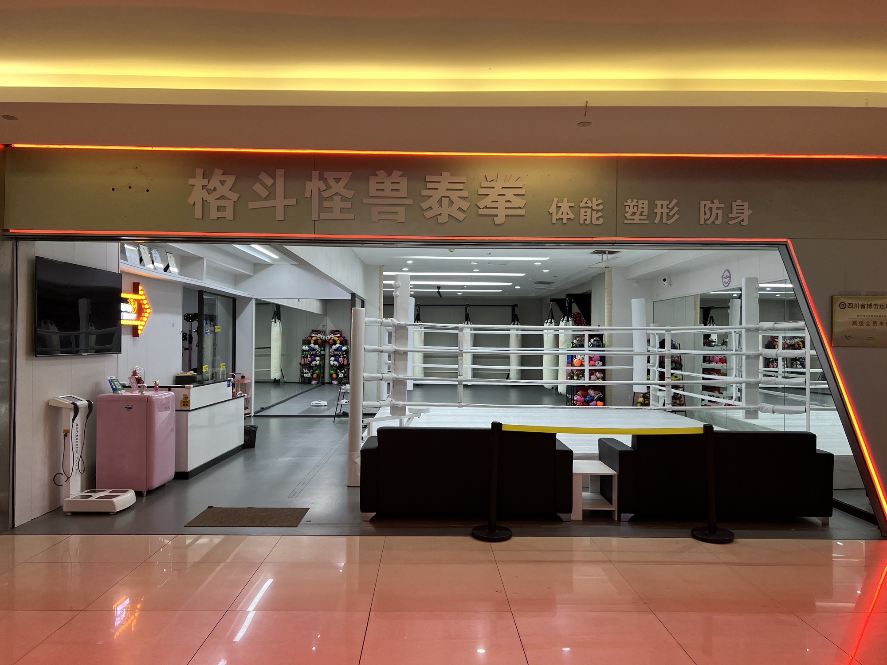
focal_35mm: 26
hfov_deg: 67.3
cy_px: 332
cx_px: 444
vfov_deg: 53.1
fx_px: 666
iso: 50
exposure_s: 1/100
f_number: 1.5
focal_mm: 5.7
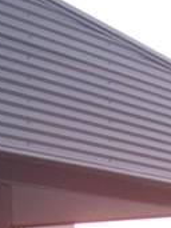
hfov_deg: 9.1
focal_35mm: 159
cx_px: 236
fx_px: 1049
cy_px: 301
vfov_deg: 12.1
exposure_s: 1/60
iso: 125
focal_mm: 5.6
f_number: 2.7
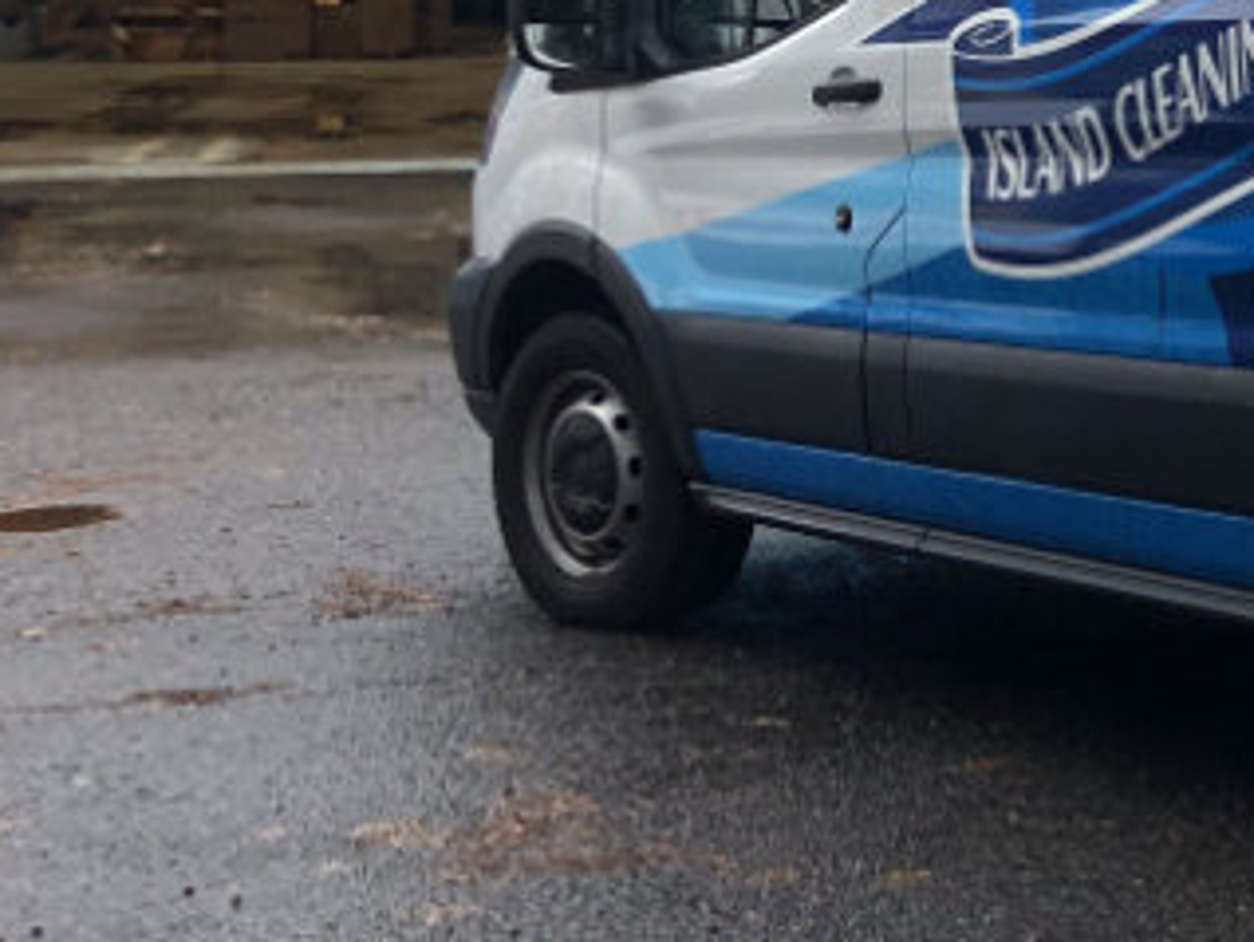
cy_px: 24
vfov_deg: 16.5
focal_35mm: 88
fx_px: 3190
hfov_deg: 19.6
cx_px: 1830
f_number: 1.8
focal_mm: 4
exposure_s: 1/120
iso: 40
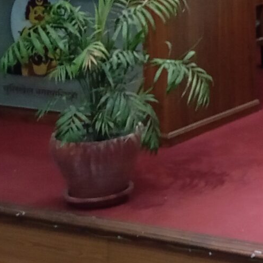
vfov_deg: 12.5
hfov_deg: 11.5
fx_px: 1109
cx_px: 602
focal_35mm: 129
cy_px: -195
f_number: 1.8
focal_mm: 4.25
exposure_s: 1/33.3
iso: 259
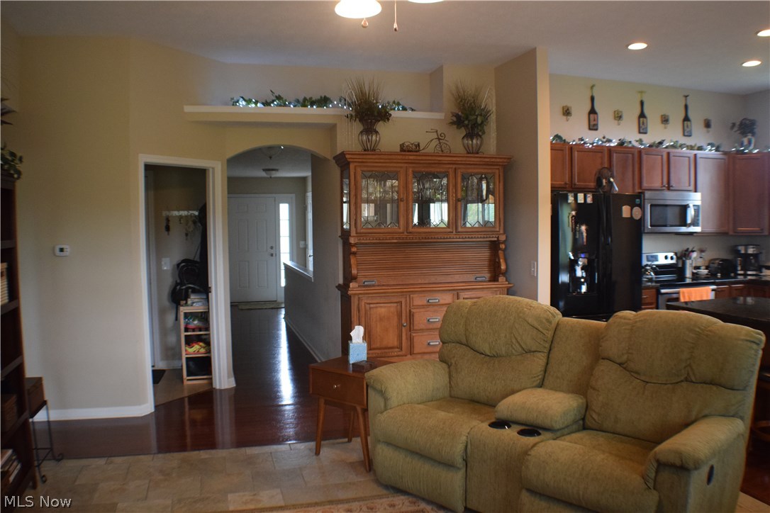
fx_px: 770
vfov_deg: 36.9
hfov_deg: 53.1
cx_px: 385
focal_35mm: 36
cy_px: 256
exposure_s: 1/30
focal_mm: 24
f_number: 4
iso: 2200
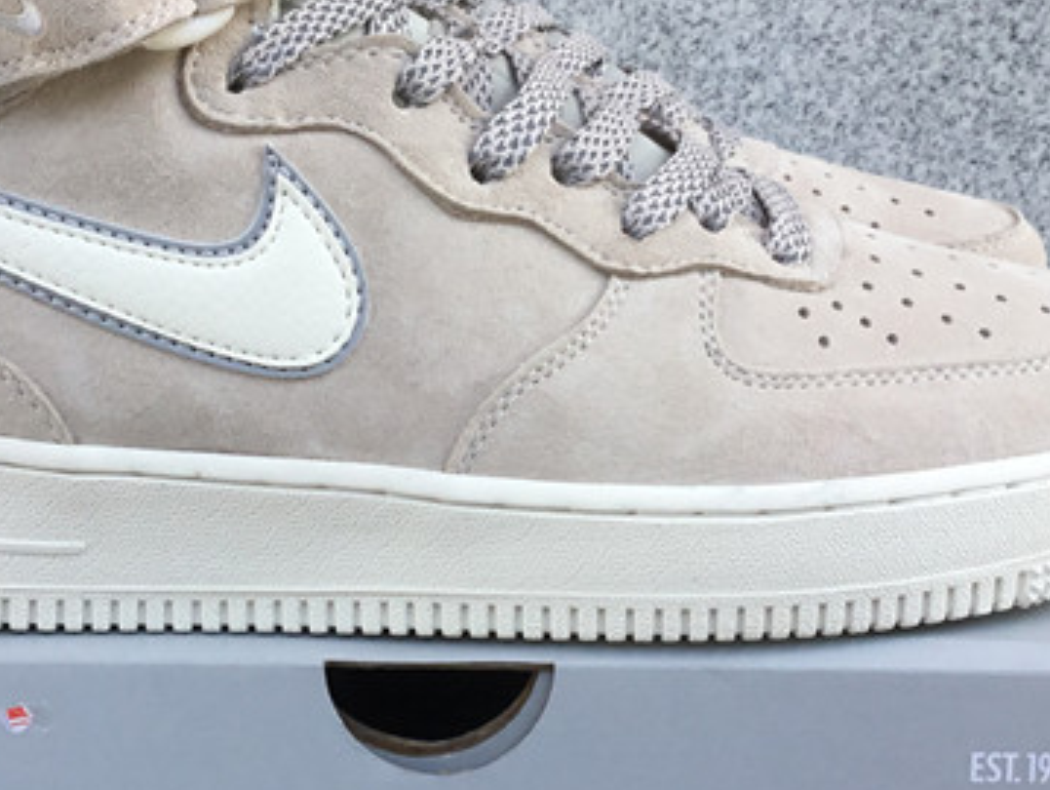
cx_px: 404
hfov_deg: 28.1
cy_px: 375
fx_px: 2095
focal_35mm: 69
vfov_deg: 21.3
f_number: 2.4
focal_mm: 3.3
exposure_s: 1/240
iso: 25
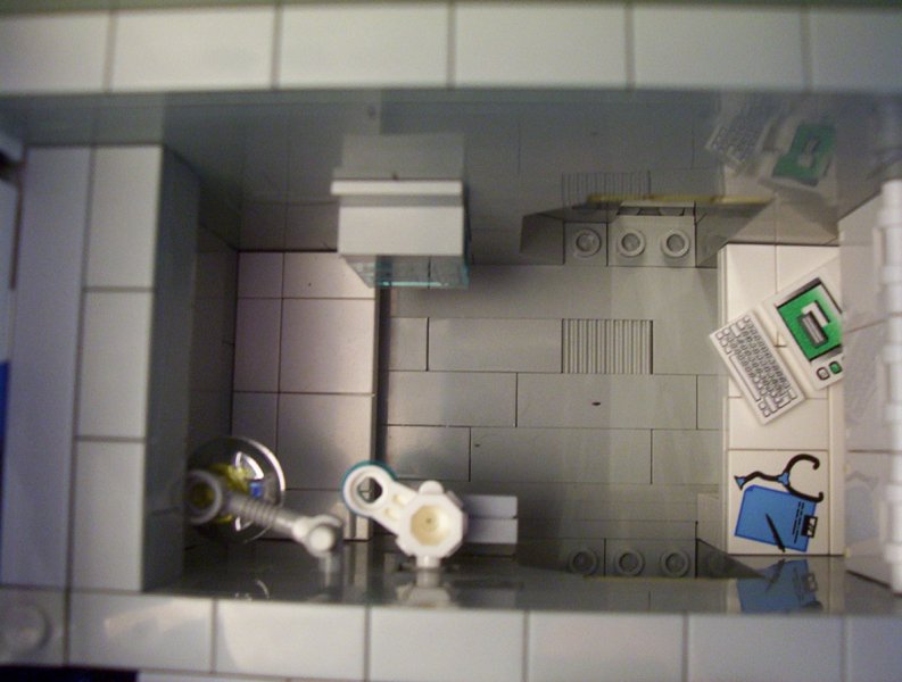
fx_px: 1124
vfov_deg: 33.8
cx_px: 451
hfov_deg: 43.7
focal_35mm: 43
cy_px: 341
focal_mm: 5.77
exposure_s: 1/32.4
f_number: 2.73
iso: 200
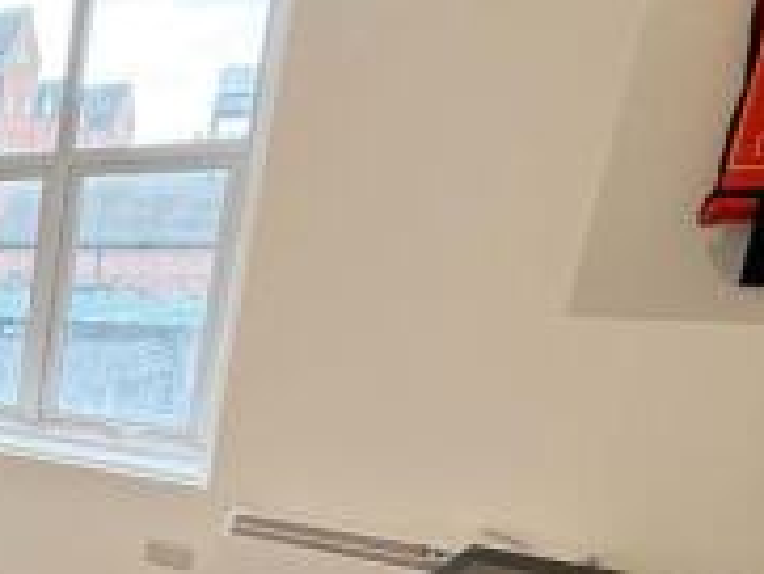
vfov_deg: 30.8
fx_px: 994
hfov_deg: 27.1
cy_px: 513
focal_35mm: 45
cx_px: -420
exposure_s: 1/100
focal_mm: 2.22
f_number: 2.2
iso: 100
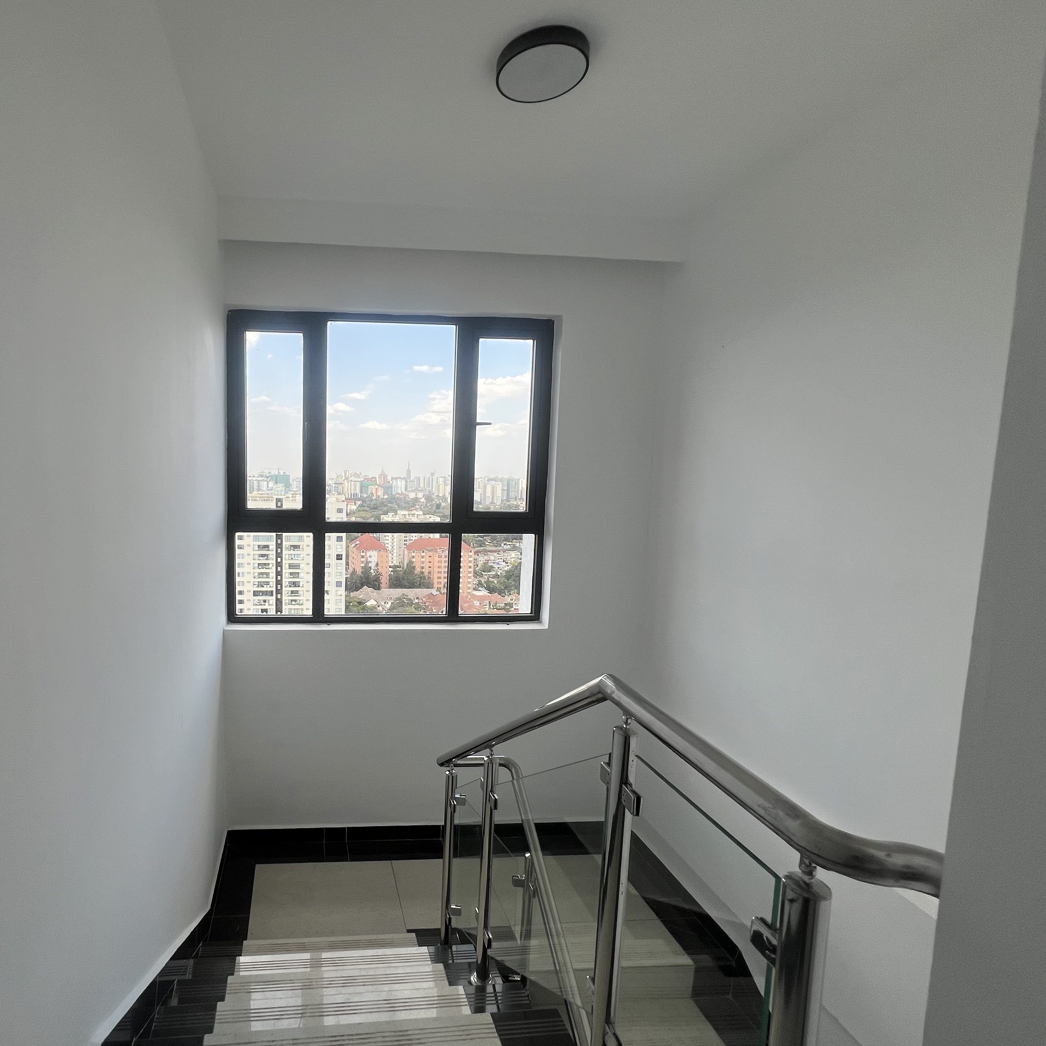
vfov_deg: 87.4
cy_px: 532
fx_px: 547
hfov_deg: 84.4
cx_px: 350
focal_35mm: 16
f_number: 1.8
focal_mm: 1.57
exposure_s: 1/363
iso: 32
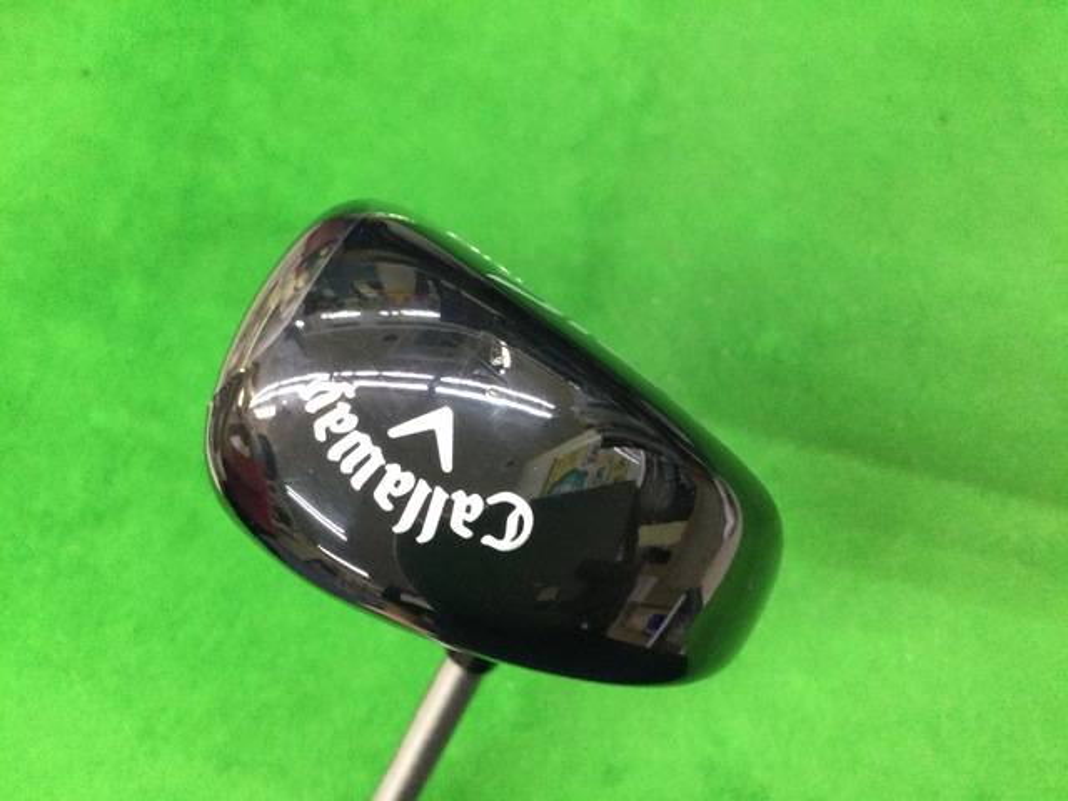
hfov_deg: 58.4
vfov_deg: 45.4
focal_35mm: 31
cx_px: 534
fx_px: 956
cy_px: 400
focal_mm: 3.3
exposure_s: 1/24
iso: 250
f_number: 2.4
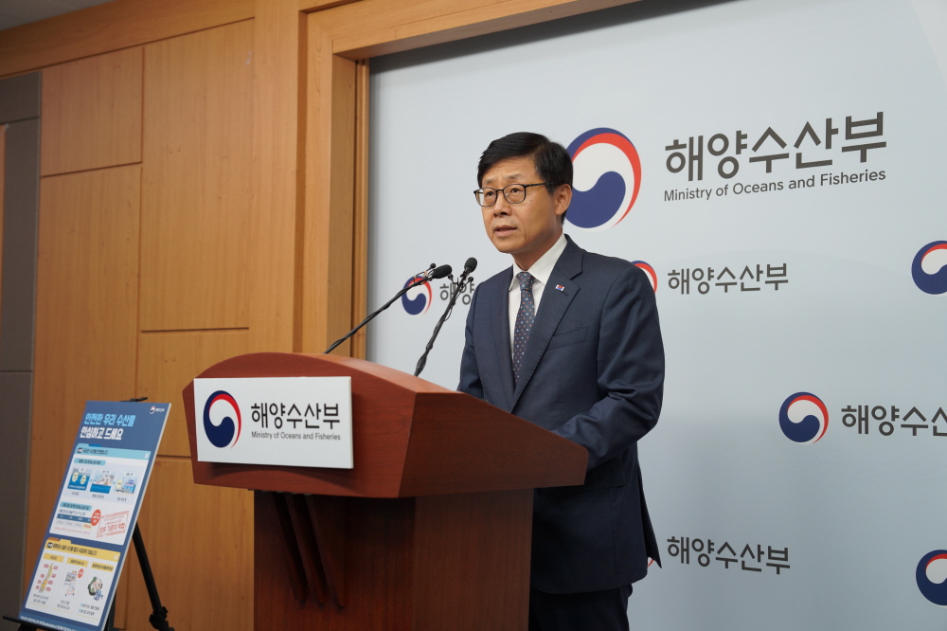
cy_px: 316
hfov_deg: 38.9
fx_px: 1341
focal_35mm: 51
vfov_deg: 26.5
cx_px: 474
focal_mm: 51
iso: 320
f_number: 4
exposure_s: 1/160
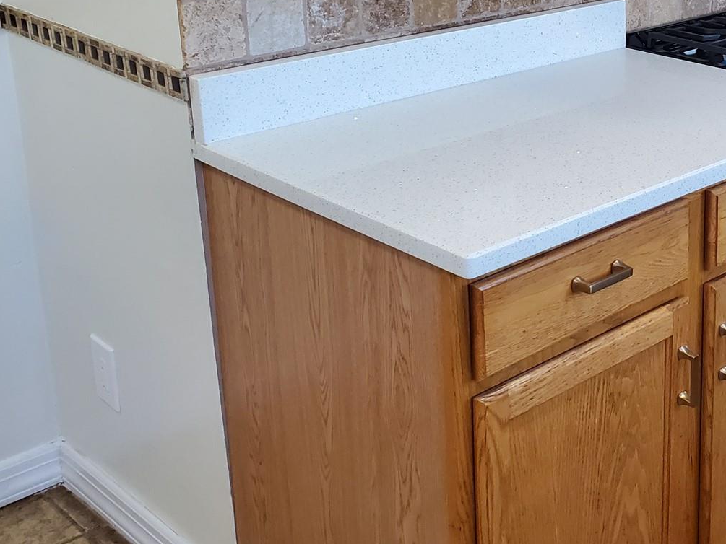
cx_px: 623
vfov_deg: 26.9
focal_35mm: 53
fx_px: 1112
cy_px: 96
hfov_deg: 34.6
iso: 250
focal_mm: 4.3
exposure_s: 1/120
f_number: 2.4
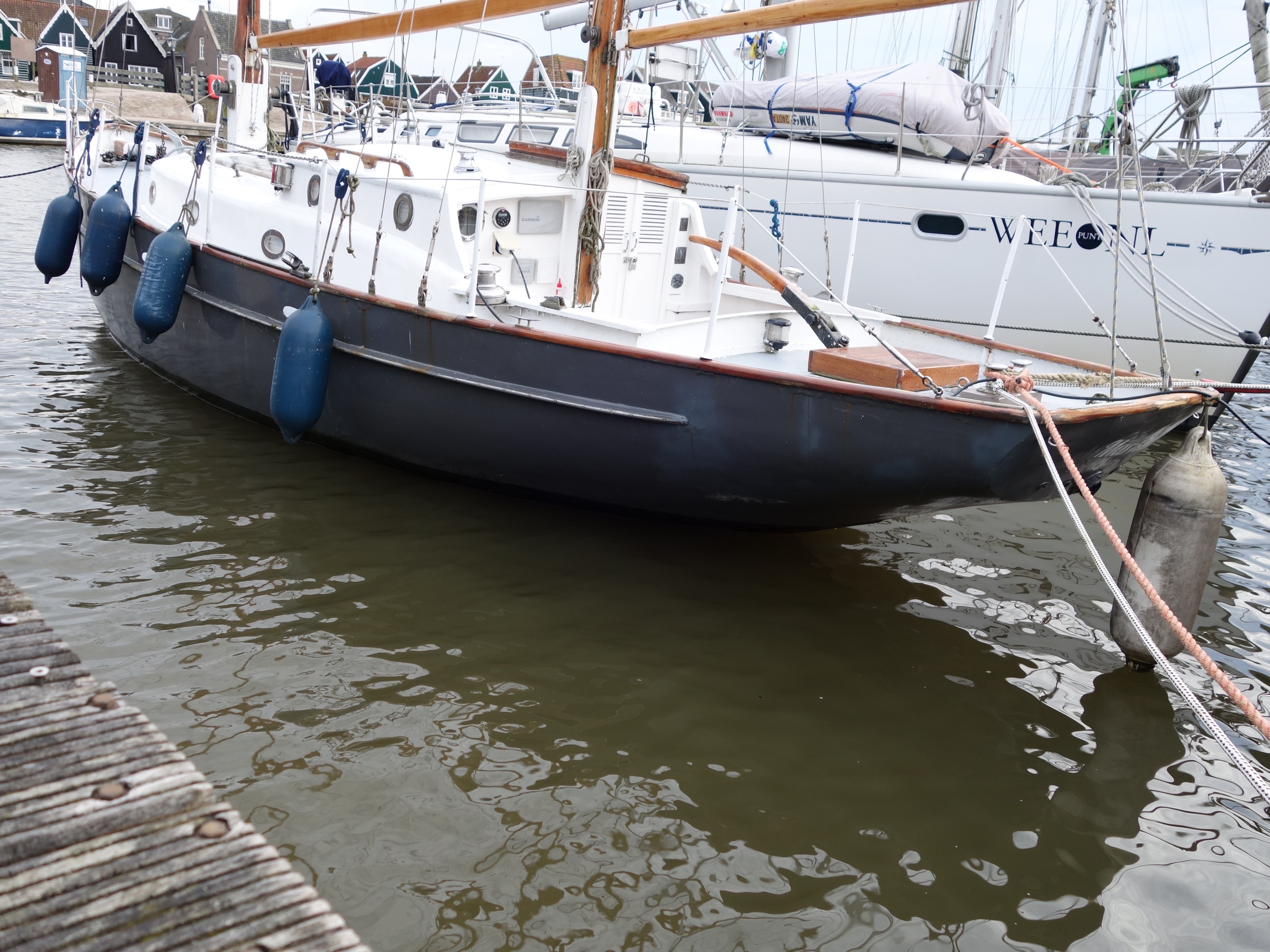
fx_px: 1027
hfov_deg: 63.4
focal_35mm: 28
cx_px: 635
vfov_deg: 49.7
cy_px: 476
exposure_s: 1/125
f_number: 4
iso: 160
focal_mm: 10.4
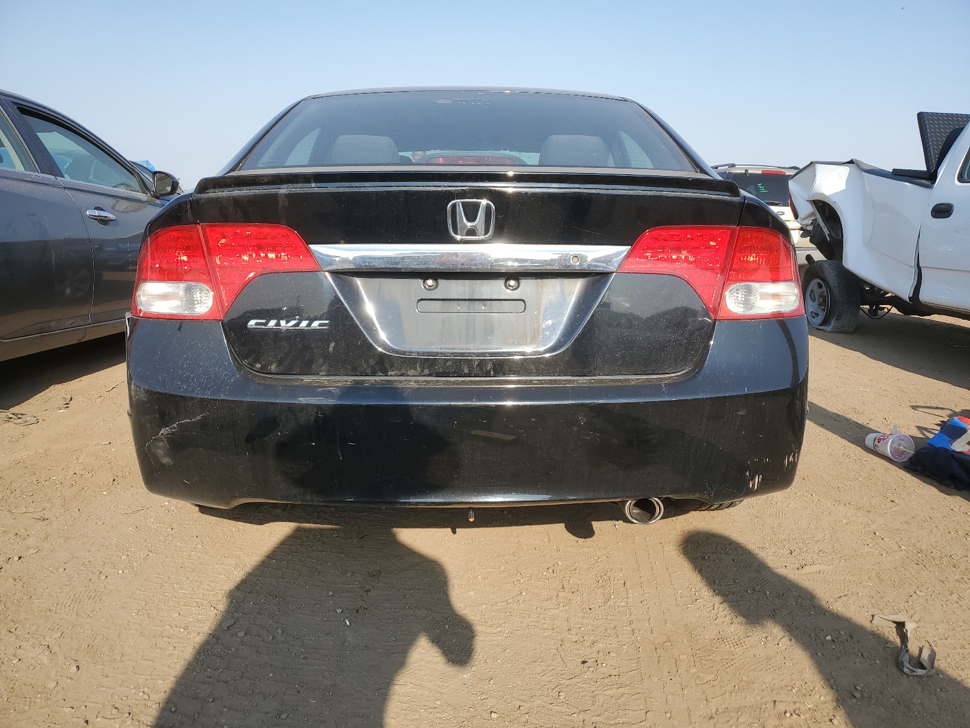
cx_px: 485
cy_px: 364
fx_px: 729
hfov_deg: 67.3
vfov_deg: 53.1
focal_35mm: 26
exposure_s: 1/1667
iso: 50
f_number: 1.5
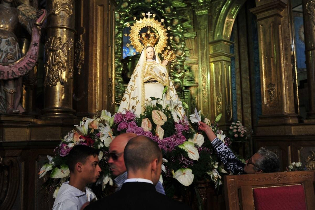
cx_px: 158
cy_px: 105
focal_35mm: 35
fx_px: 306
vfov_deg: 37.8
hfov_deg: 54.5
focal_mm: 35
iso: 640
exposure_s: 1/40
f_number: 4
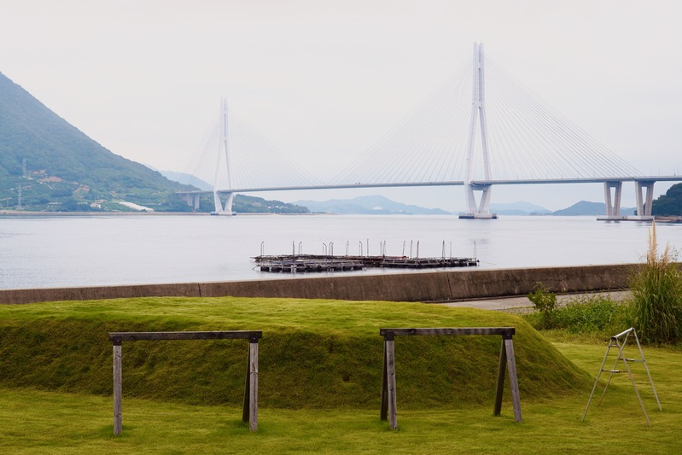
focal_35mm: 52
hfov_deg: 38.4
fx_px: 980
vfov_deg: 26.1
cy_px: 228
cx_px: 341
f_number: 4.5
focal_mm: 34.5
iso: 125
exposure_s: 1/160
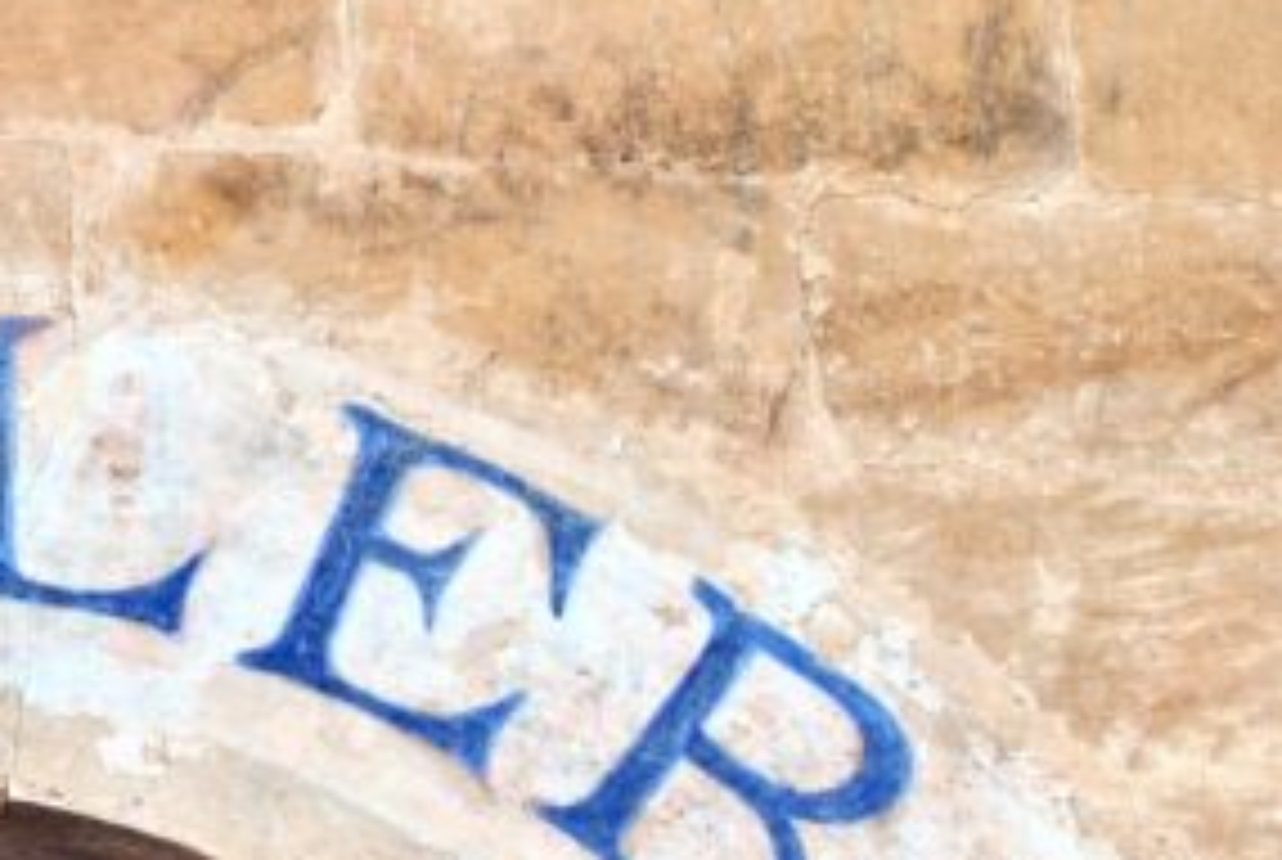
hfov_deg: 10.1
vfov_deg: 6.8
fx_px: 7177
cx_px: -234
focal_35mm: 201
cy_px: 644
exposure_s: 1/200
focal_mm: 55
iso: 100
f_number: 7.1
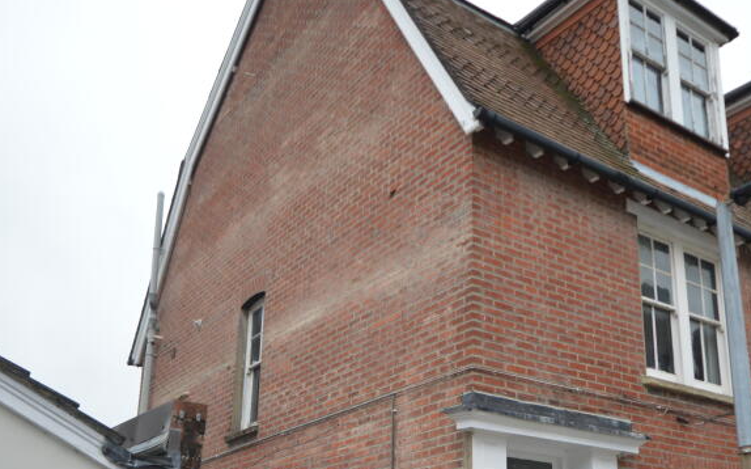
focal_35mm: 41
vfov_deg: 30.6
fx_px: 837
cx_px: 453
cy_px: 369
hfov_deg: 48.0
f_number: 5.6
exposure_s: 1/125
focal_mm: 15
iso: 220
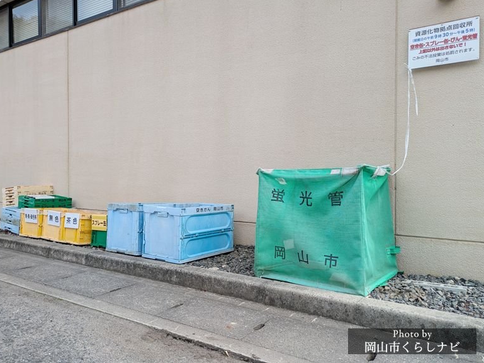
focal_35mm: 26
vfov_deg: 53.1
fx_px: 364
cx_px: 234
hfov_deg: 67.3
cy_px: 175
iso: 43
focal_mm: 5.43
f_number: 1.89
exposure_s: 1/697
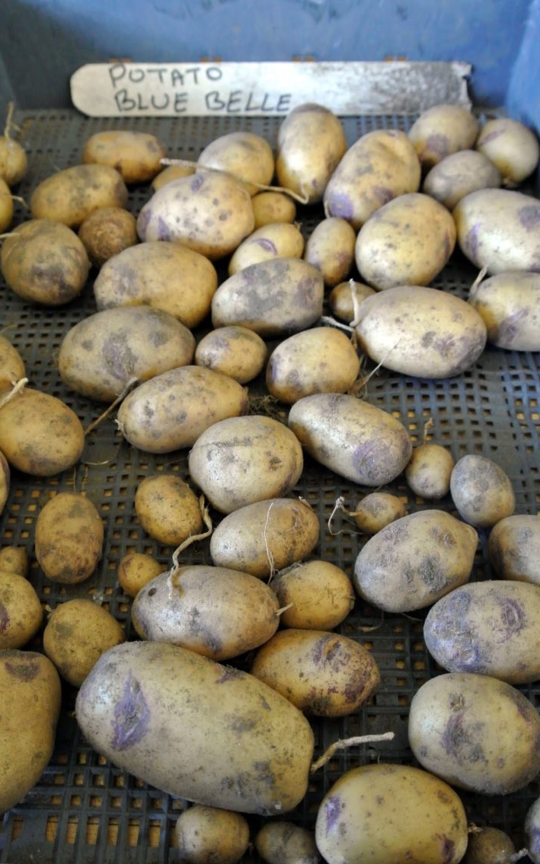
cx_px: 265
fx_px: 777
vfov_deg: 58.2
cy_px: 435
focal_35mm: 33
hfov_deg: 38.3
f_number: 3.8
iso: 800
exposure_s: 1/10
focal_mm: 12.2
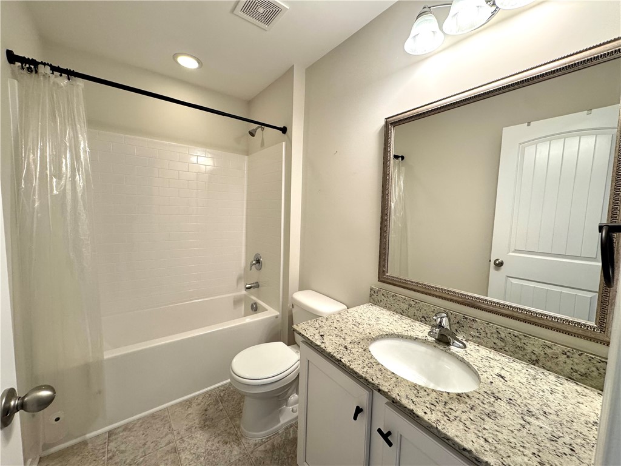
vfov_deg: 85.7
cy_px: 233
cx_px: 310
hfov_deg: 102.1
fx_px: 251
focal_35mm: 14
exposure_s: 1/120
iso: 200
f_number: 2.2
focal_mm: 2.22
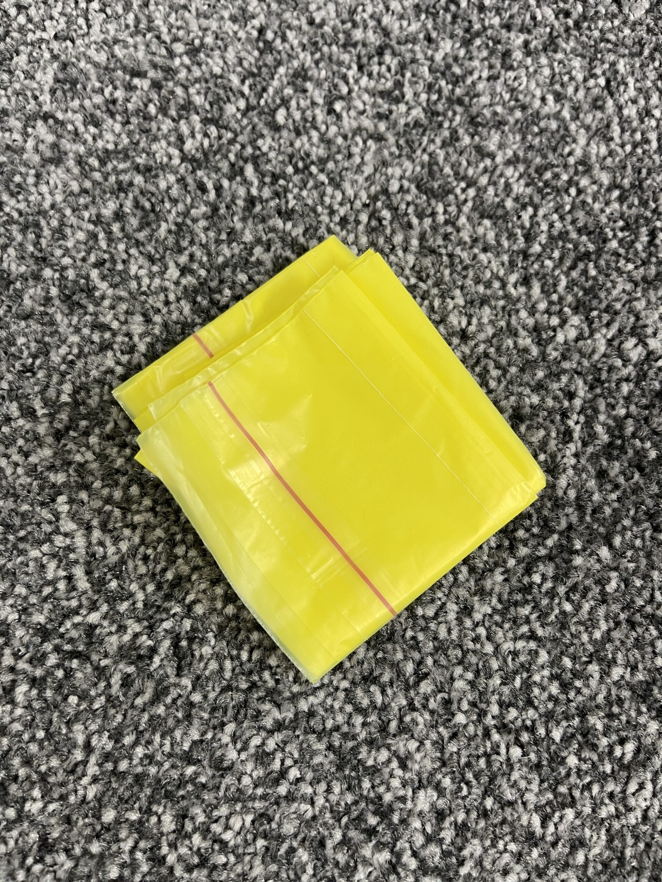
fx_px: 637
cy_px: 441
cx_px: 331
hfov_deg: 54.9
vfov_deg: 69.4
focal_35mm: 25
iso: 125
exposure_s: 1/50
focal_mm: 5.1
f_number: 1.6
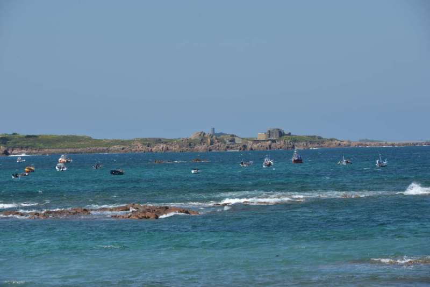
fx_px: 2390
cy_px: 144
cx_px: 215
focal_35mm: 200
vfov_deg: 6.9
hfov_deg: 10.3
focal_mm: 200
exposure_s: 1/200
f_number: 13
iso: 140
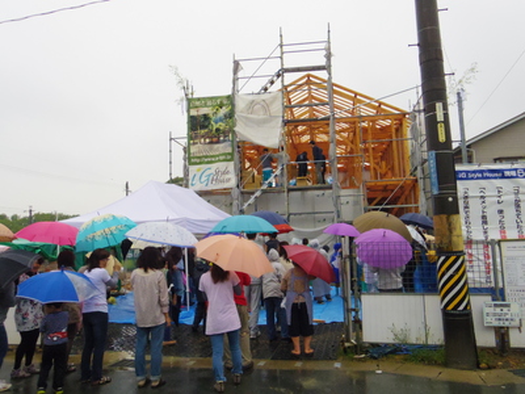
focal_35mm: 28
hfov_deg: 63.4
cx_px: 262
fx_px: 425
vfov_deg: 49.7
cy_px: 197
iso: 1600
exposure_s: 1/80
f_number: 4
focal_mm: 5.1
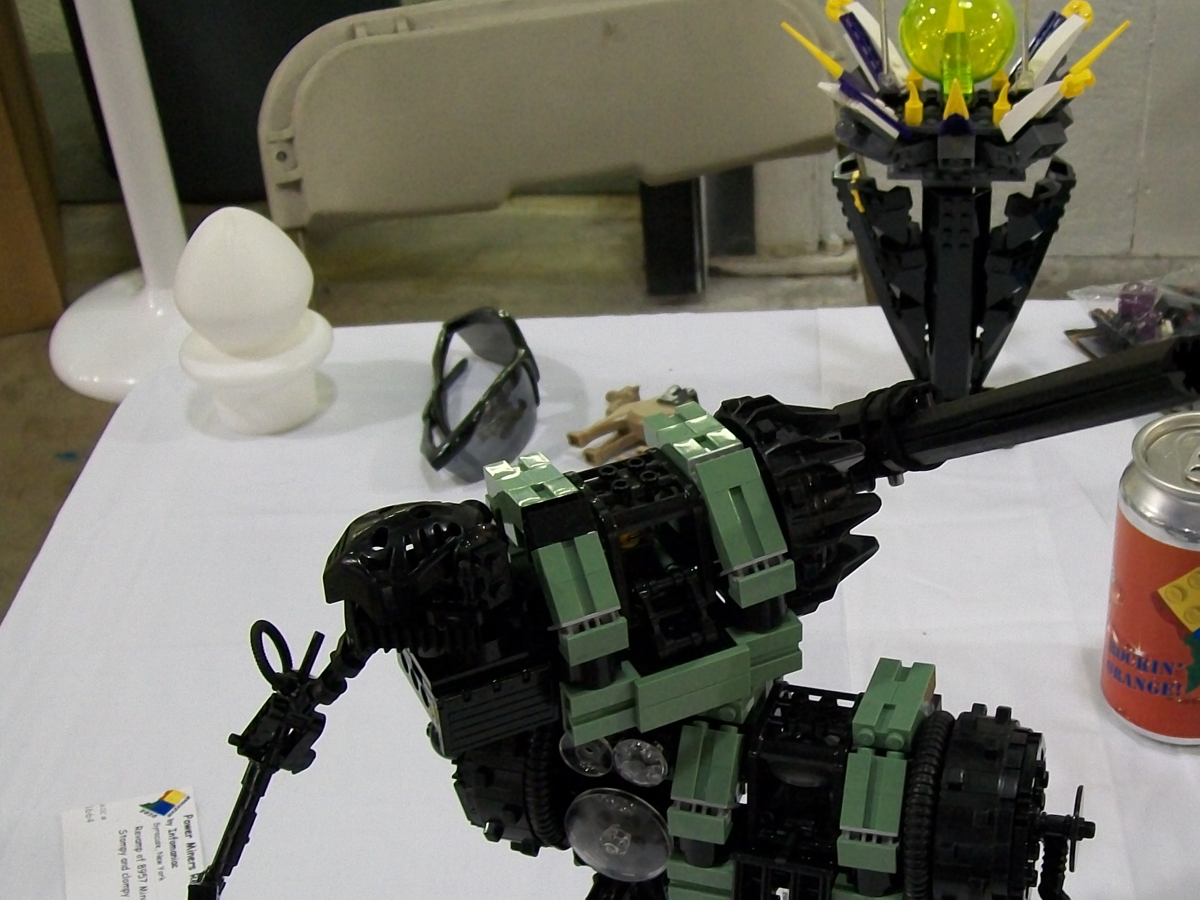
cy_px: 591
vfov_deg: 28.4
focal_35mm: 51
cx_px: 830
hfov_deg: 37.0
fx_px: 1768
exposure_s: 1/20
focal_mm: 6
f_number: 2.7
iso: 160
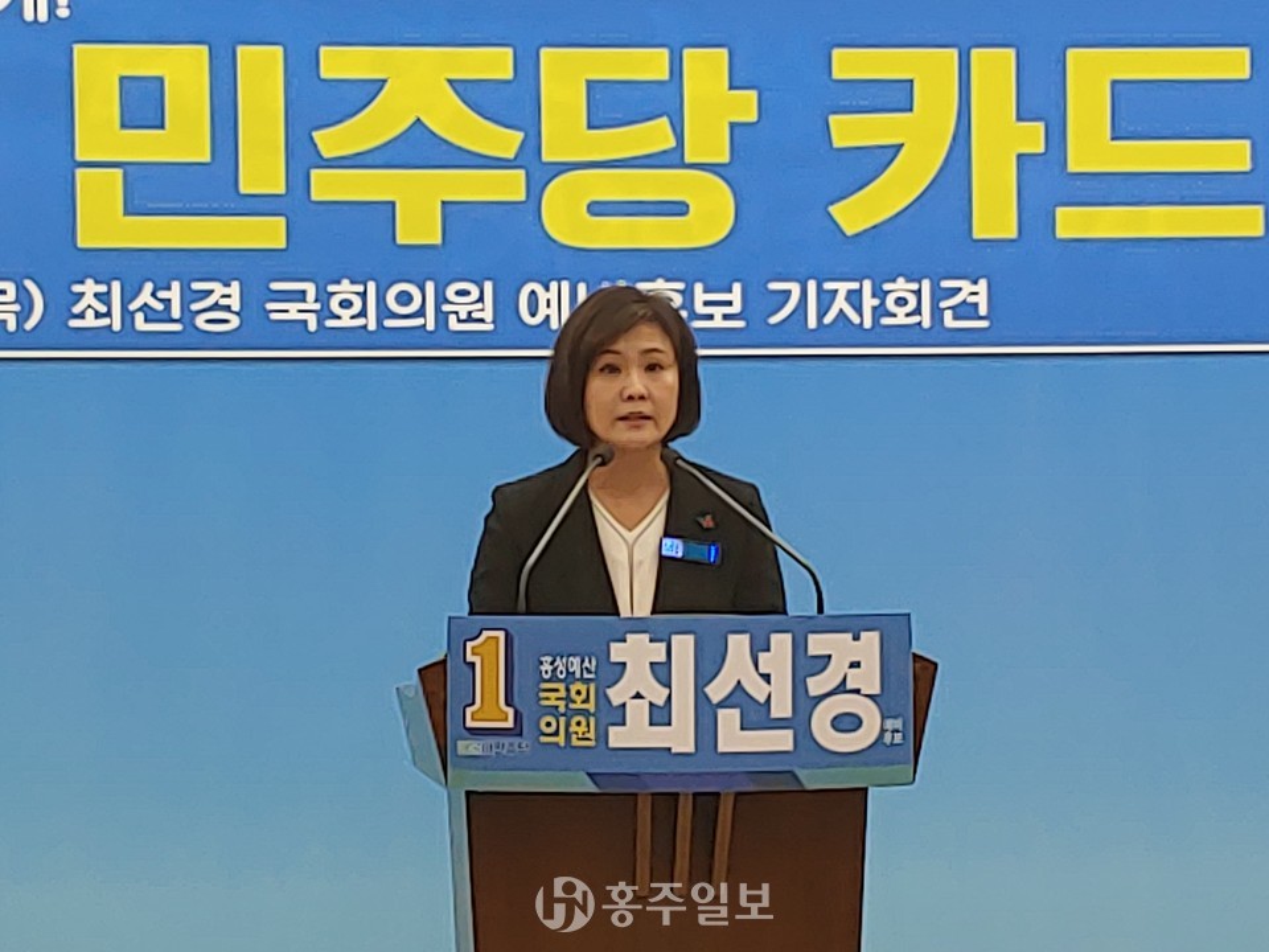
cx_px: 634
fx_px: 4656
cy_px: 476
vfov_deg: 11.7
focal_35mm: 127
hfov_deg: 15.5
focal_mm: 4.23
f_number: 1.5
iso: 50
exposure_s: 1/151
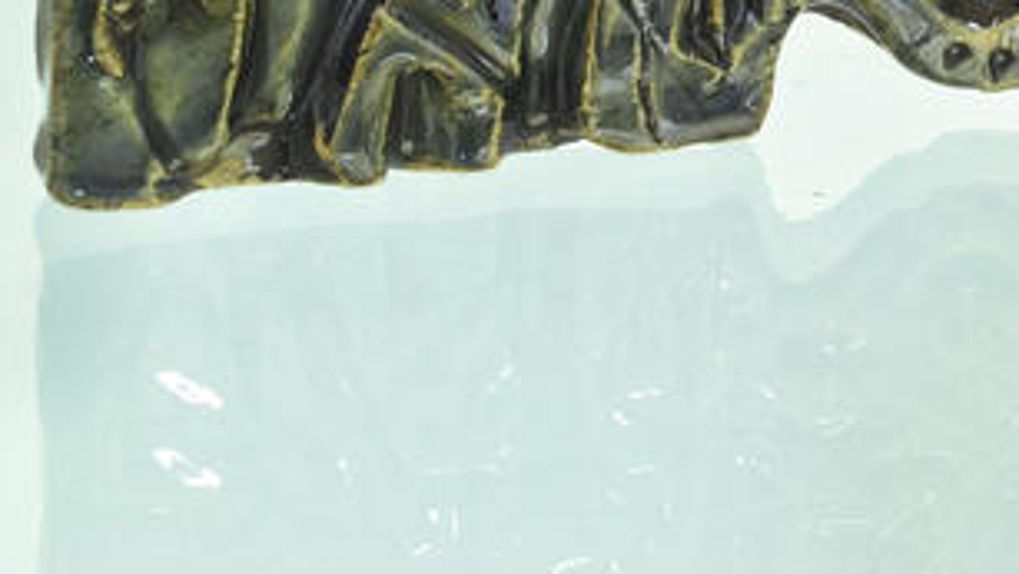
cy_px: -319
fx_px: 2135
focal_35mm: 79
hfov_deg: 24.9
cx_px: 1132
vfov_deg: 14.2
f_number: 2.2
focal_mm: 4.15
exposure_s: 1/33
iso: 25
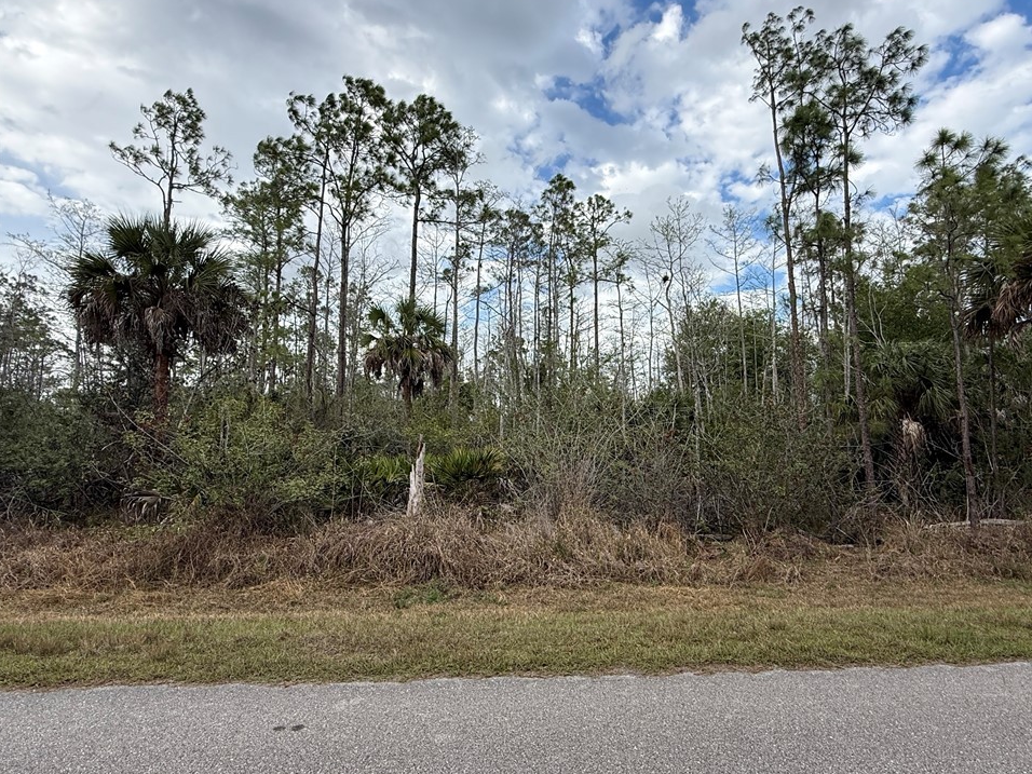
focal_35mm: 15
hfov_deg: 98.0
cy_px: 399
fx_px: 447
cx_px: 548
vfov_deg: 81.7
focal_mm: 2.22
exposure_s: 1/888
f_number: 2.2
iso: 50
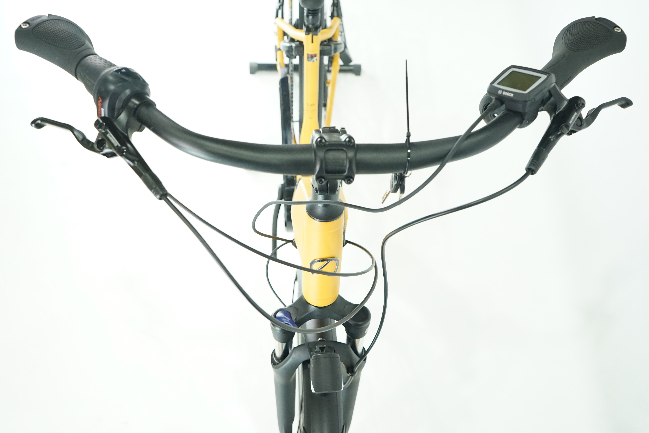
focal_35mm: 31
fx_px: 559
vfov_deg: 42.3
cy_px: 216
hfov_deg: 60.3
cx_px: 324
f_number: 5
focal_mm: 31
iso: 3200
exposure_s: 1/200
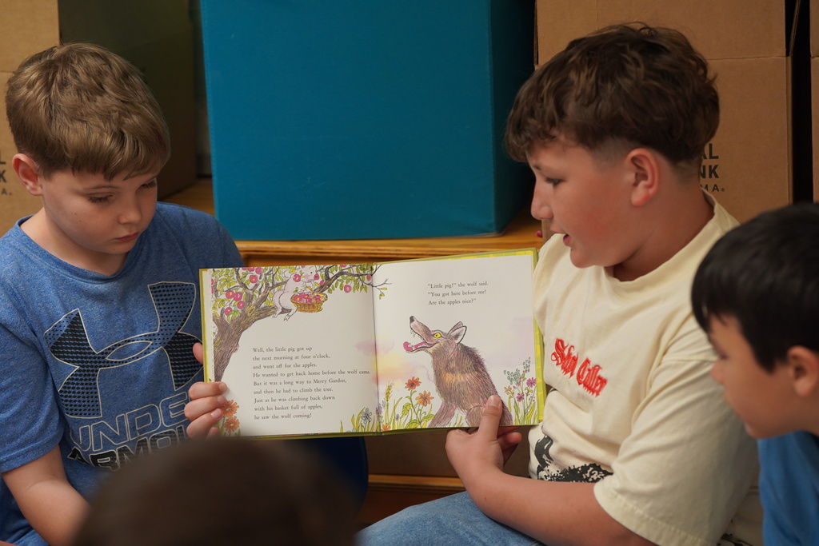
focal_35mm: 114
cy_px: 273
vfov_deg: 12.0
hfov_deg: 17.9
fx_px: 2594
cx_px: 410
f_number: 4
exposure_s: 1/160
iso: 1600
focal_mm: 114
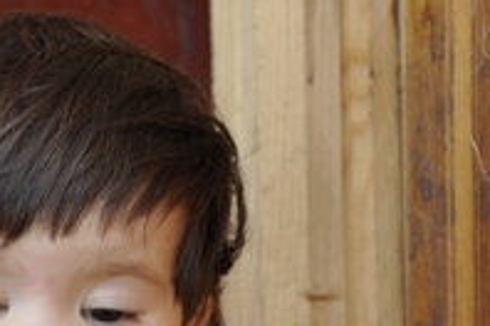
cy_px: 301
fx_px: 4151
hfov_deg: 6.7
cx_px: 15
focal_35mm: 305
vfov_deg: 4.5
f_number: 5.6
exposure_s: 1/320
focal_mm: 90
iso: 400
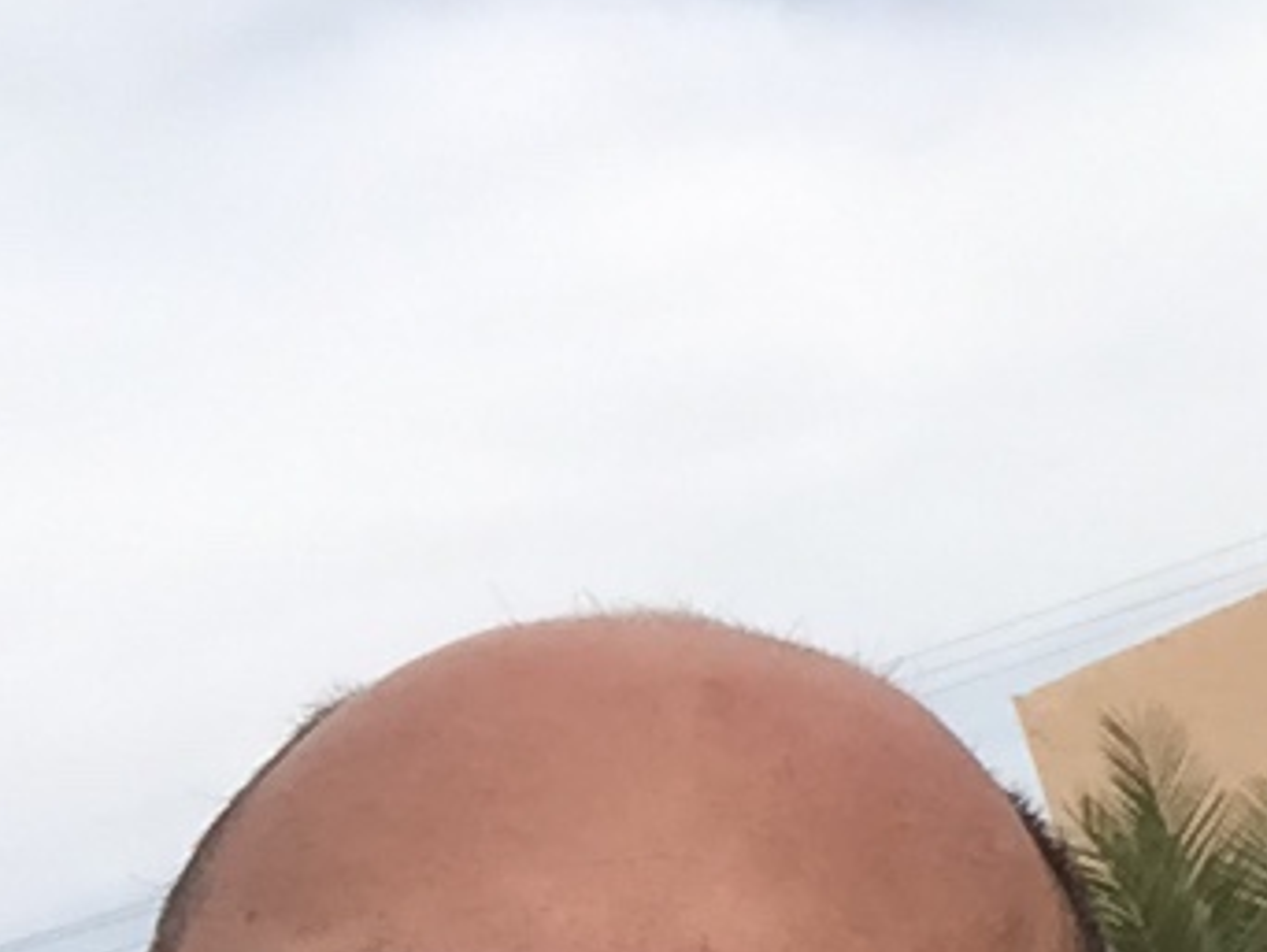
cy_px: 971
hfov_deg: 15.4
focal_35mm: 116
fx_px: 4249
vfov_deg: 12.6
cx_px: 2015
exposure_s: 1/1976
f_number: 2.2
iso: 32
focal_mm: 2.65
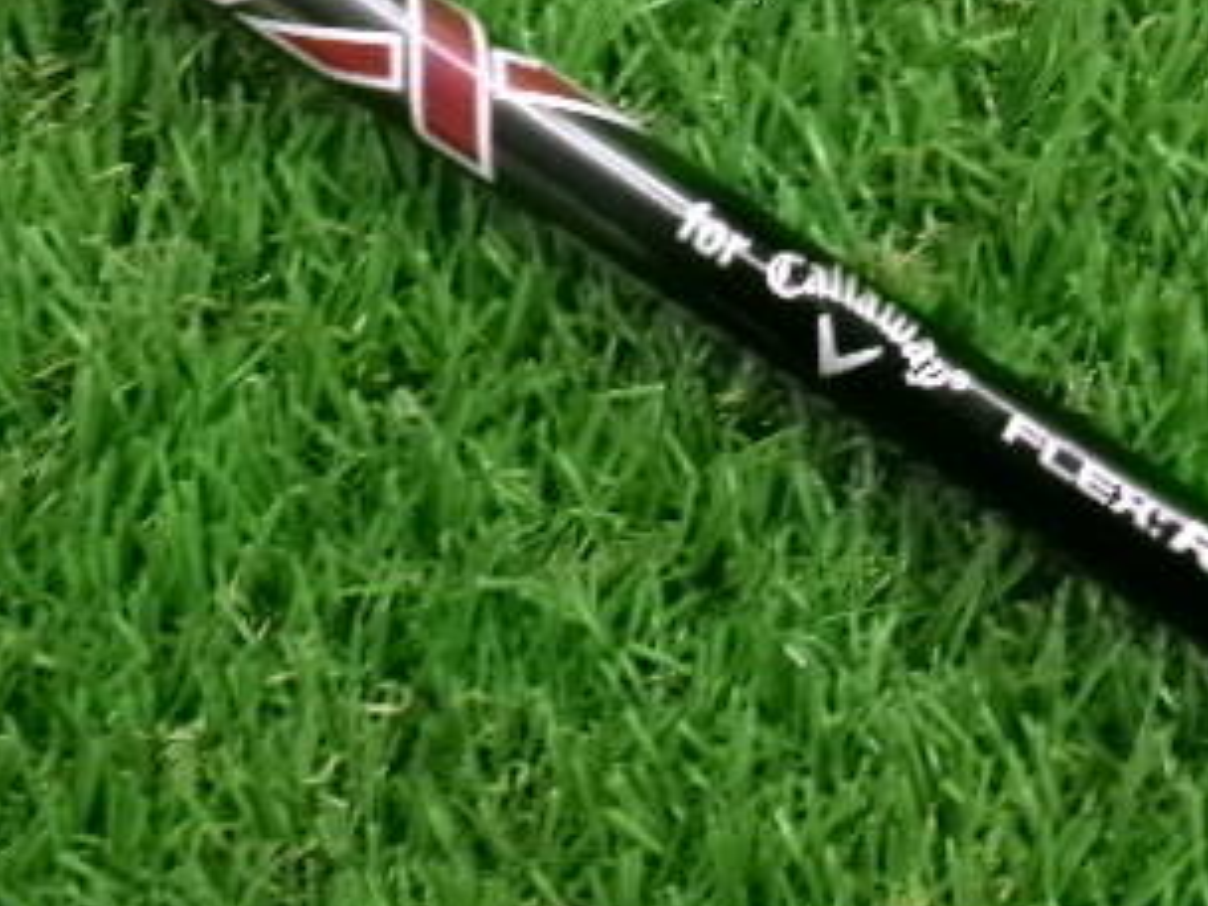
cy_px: 103
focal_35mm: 59
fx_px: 2059
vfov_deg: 24.2
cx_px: 366
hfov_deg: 32.3
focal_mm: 5.1
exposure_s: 1/34
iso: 800
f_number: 3.9
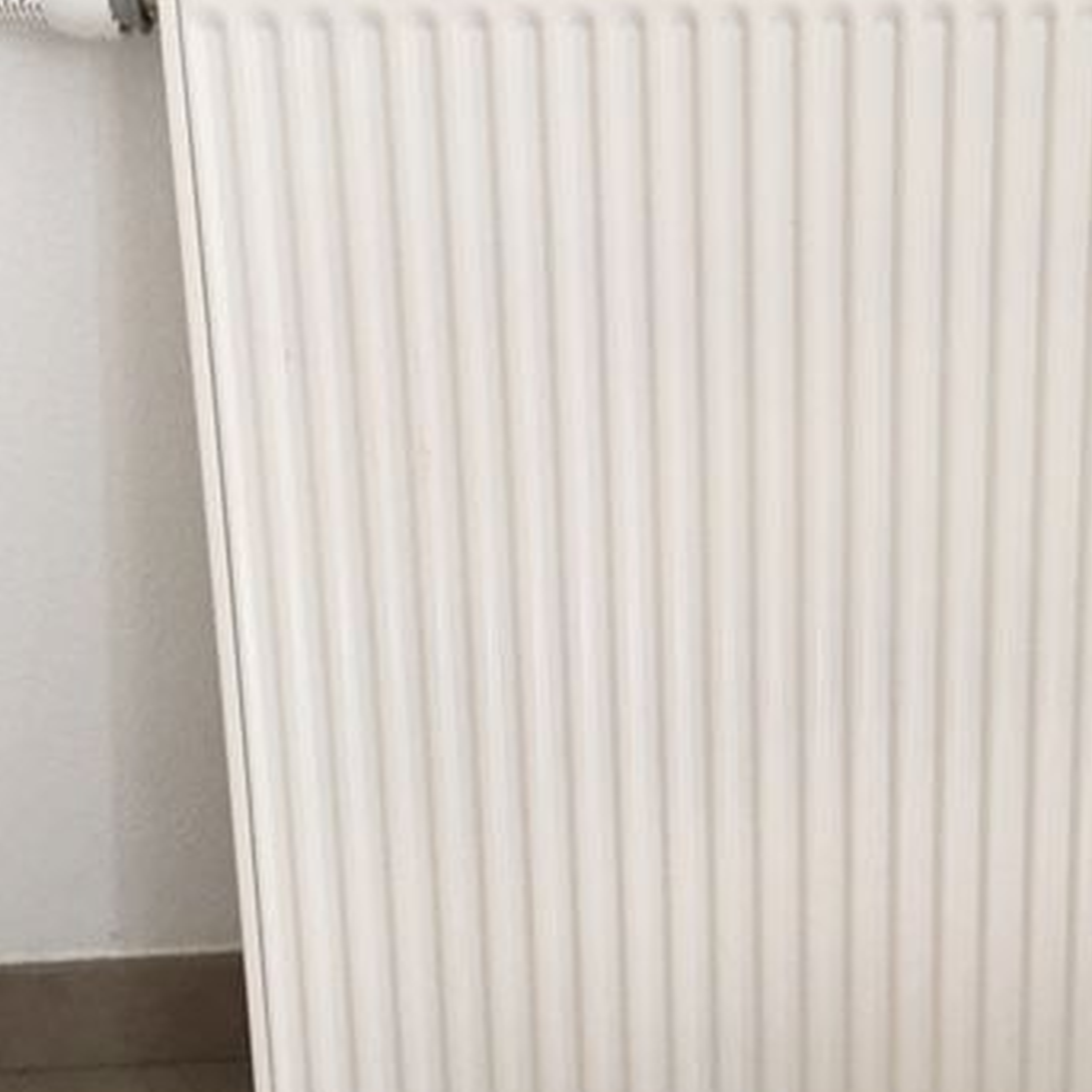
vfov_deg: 35.3
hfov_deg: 35.0
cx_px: 738
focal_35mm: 48
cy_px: 476
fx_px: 1713
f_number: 2.2
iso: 125
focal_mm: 4.15
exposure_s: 1/33
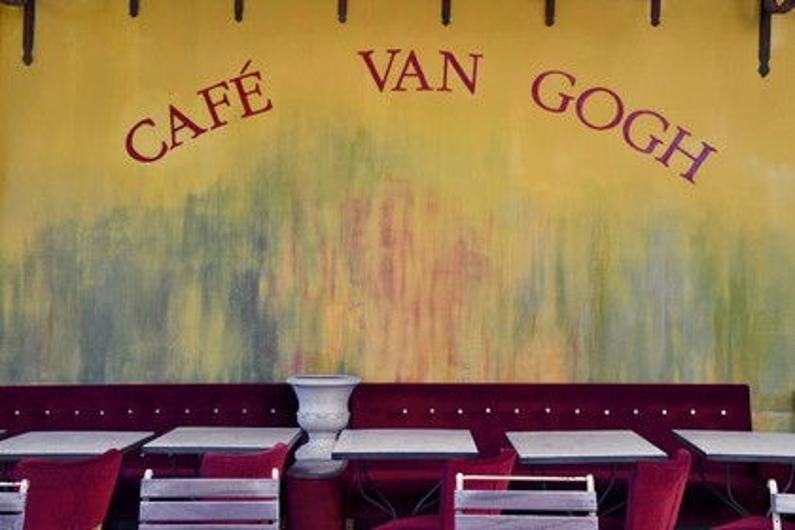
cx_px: 398
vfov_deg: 31.9
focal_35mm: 42
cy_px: 265
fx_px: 927
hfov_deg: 46.4
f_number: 6.3
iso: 800
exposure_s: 1/100
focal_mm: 42
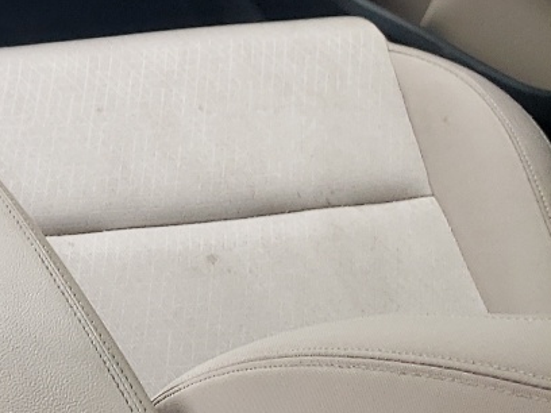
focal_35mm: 102
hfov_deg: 15.6
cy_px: 84
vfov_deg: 14.4
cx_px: -524
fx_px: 1624
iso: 62
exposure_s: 1/120
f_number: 1.5
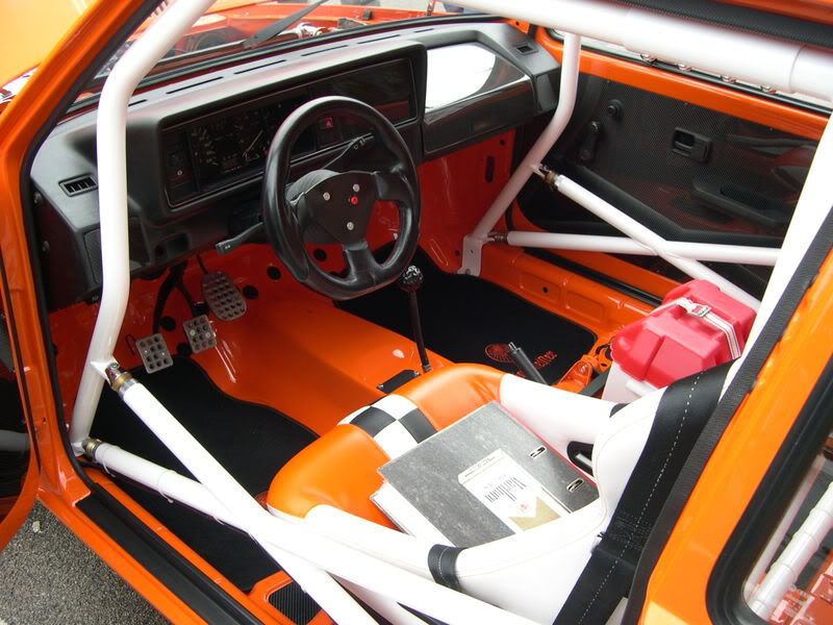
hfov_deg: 49.0
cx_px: 416
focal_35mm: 38
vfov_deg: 37.7
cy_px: 312
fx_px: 914
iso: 100
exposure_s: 1/181
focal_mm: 8
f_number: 2.8
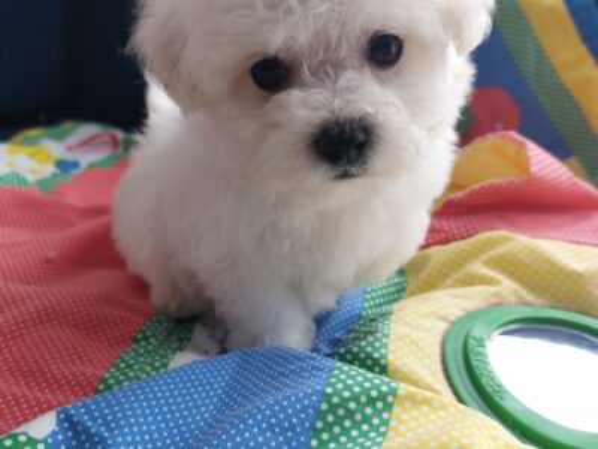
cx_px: 299
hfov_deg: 69.4
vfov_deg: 54.9
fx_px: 432
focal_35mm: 25
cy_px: 224
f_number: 1.8
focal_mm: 5.23
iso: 125
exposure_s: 1/100
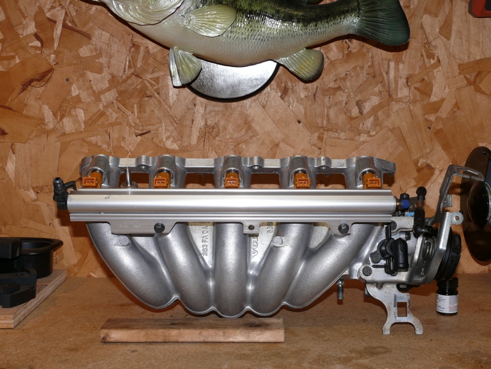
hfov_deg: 38.2
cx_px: 246
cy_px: 184
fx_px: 709
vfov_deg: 29.1
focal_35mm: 50
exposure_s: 1/30
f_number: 5
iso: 100
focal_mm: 10.7
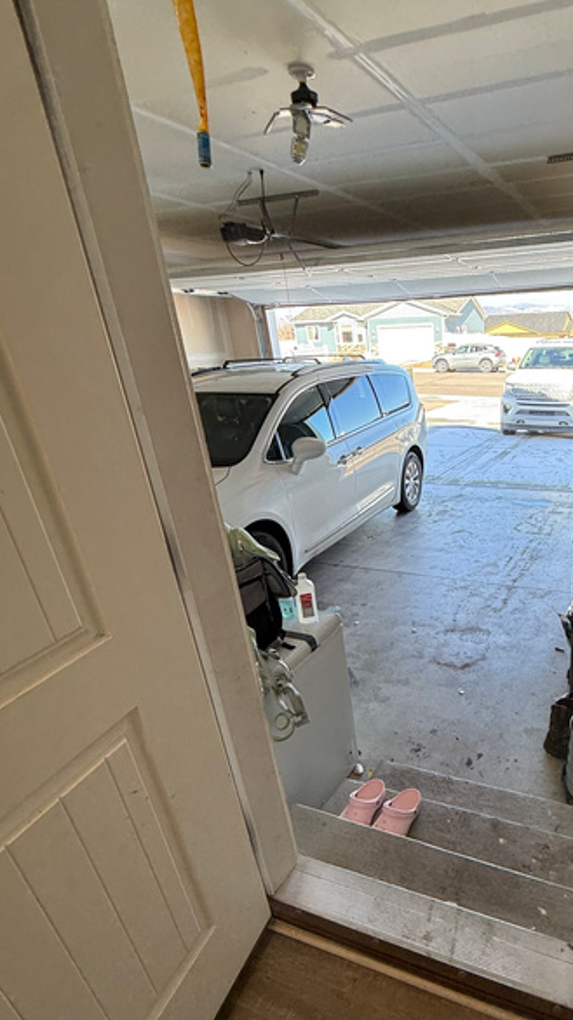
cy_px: 611
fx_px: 541
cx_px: 441
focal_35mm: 20
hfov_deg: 52.9
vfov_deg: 85.6
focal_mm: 2.22
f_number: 2.2
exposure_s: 1/139
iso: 50
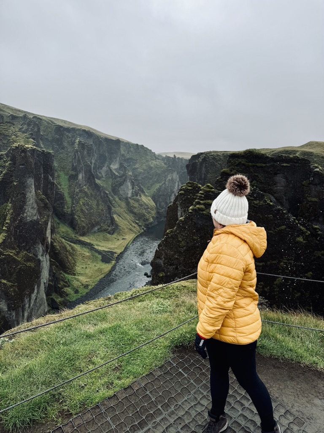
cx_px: 162
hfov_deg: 56.8
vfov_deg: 71.6
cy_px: 216
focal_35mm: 24
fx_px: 300
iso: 80
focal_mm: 6.76
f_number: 1.78
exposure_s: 1/966
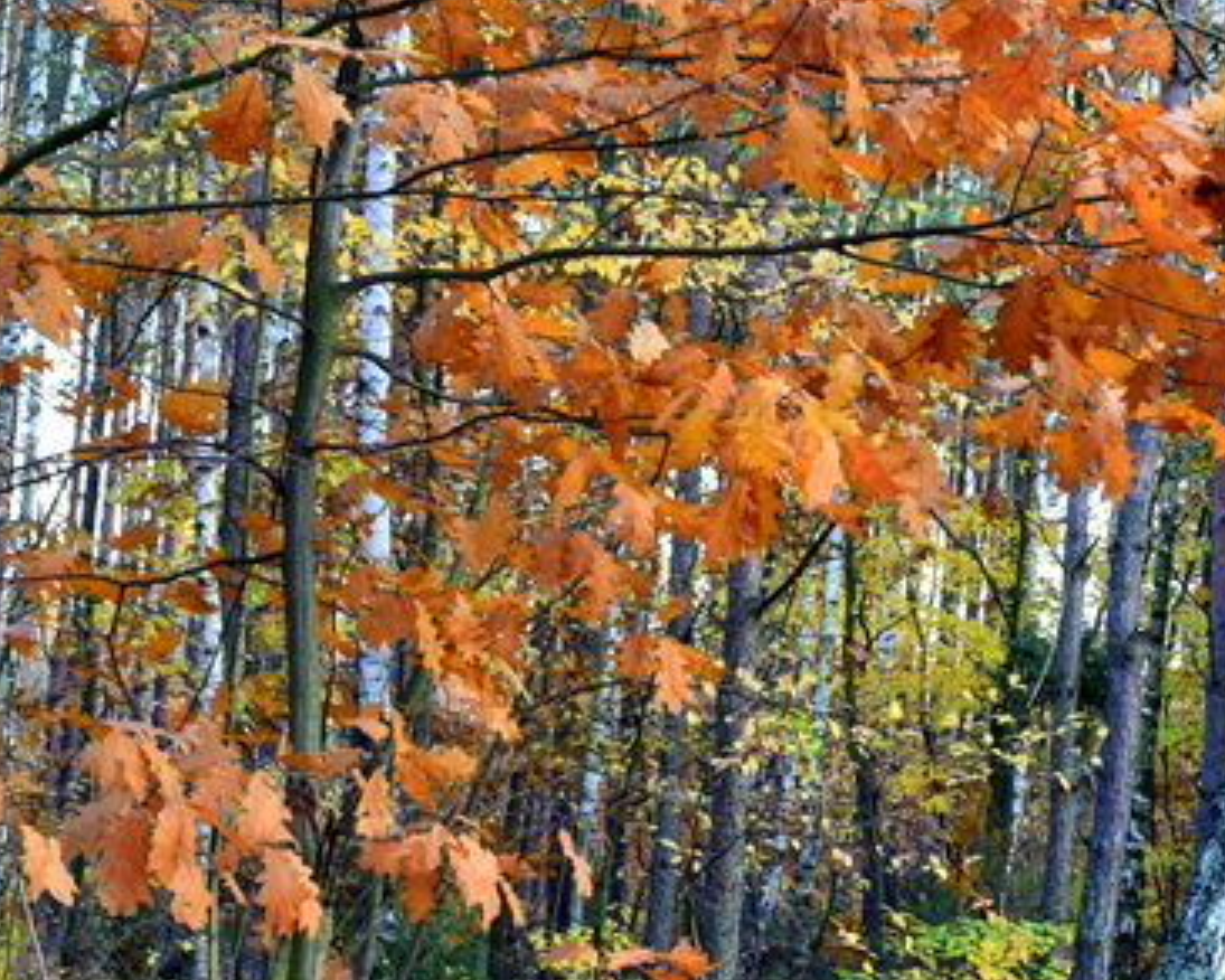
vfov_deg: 14.2
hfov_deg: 17.5
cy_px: 658
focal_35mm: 108
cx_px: 1155
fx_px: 3917
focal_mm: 35
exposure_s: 1/60
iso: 1100
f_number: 8
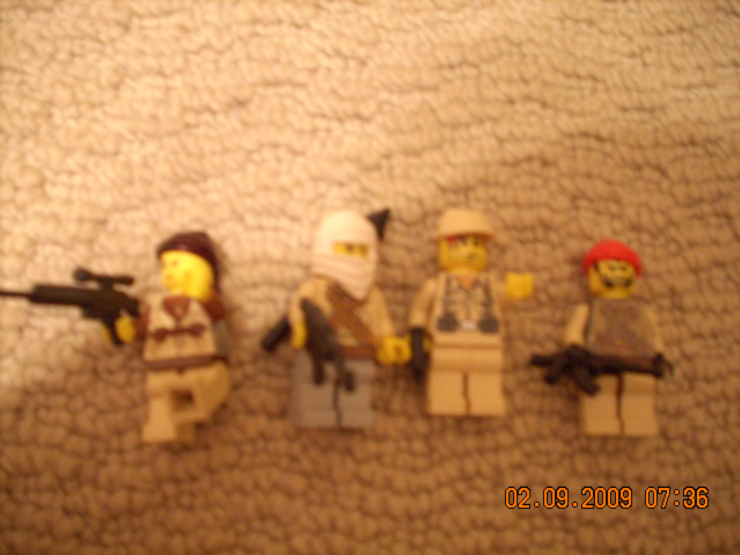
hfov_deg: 50.1
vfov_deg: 38.7
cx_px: 370
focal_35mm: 37
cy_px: 278
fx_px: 791
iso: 308
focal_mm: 6.2
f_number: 2.8
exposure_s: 1/4
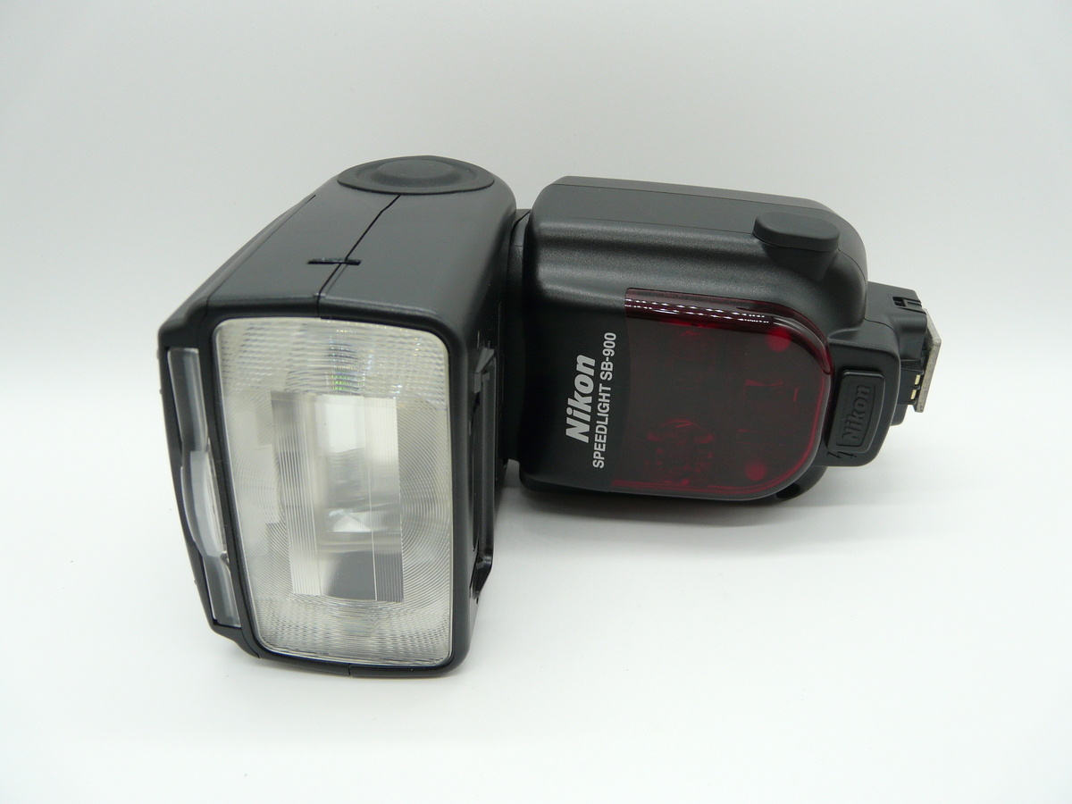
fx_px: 867
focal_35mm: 28
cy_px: 402
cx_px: 536
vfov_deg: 49.7
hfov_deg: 63.4
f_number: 2.8
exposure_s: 1/60
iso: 100
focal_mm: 4.6
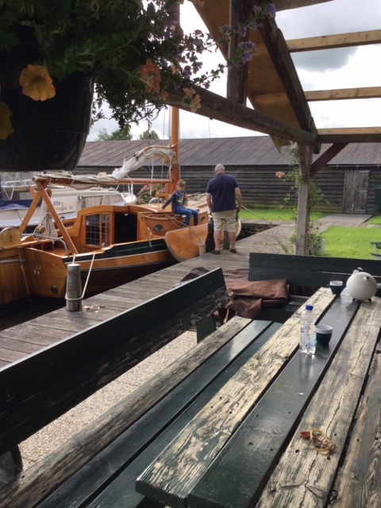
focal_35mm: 31
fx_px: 455
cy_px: 254
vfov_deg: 58.4
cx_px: 190
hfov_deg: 45.4
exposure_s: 1/436
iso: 25
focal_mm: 3.3
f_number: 2.4
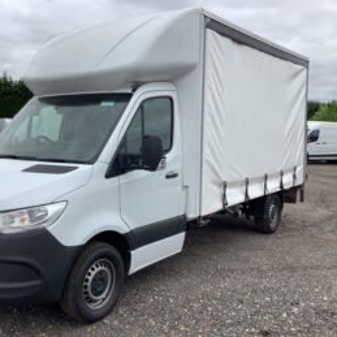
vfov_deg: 44.9
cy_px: 167
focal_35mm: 37
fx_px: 408
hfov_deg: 44.3
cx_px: 115
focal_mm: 3.3
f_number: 2.4
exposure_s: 1/1018
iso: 25
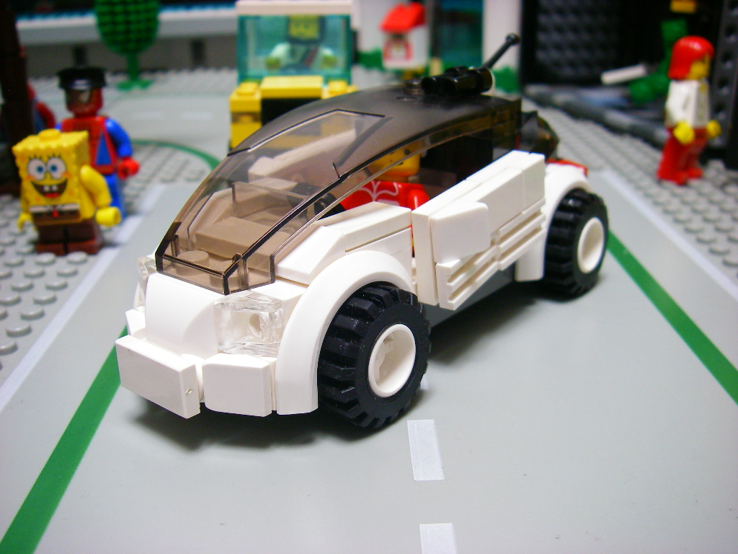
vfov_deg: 37.7
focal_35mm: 38
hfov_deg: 49.0
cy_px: 277
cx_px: 369
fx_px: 810
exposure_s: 1/10
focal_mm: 6.3
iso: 200
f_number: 3.3
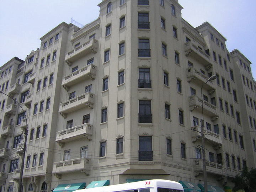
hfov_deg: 51.4
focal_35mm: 36
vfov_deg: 39.7
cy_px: 96
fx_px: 266
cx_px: 128
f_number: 5.2
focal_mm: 4.7
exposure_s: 1/363
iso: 50
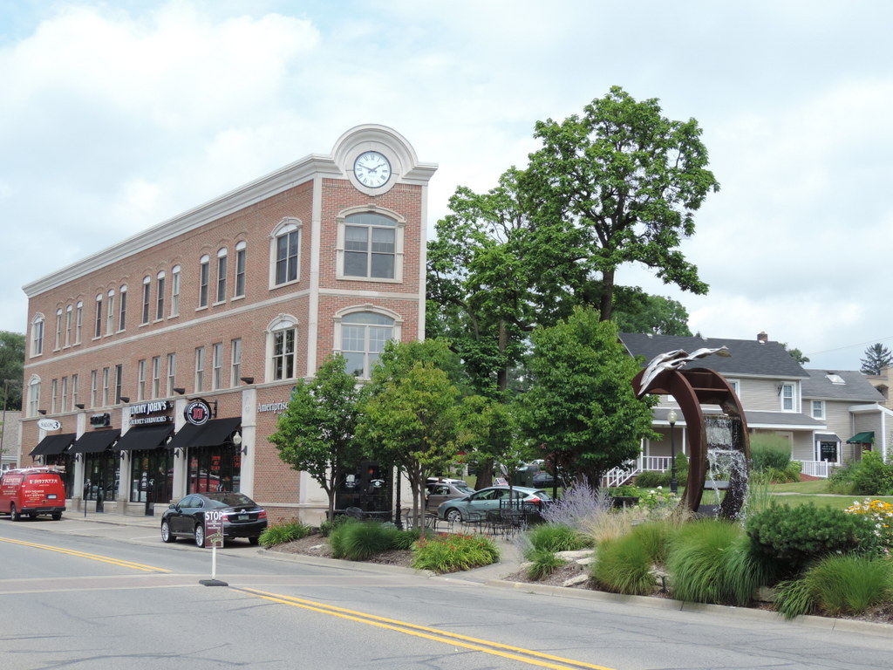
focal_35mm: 47
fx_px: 1212
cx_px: 446
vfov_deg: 30.9
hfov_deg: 40.4
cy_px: 335
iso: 80
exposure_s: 1/500
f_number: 3.5
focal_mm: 8.3
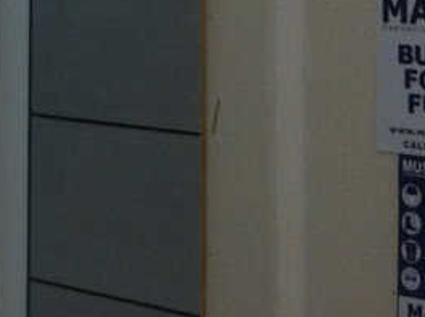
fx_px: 2108
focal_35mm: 172
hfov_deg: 10.6
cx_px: -396
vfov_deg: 8.4
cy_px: -172
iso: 100
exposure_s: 1/40
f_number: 2.8
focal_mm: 3.85
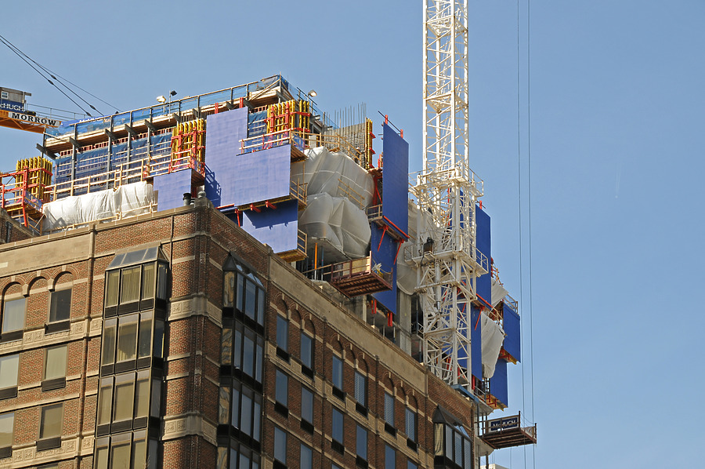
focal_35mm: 135
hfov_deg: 15.2
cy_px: 234
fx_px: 2641
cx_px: 352
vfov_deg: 10.1
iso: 200
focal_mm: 90
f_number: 14
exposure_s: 1/125
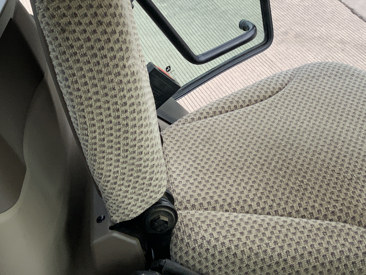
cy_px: 46
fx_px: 687
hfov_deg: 29.8
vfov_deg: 22.2
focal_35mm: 65
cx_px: 212
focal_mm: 3
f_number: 1.8
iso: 16
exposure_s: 1/386
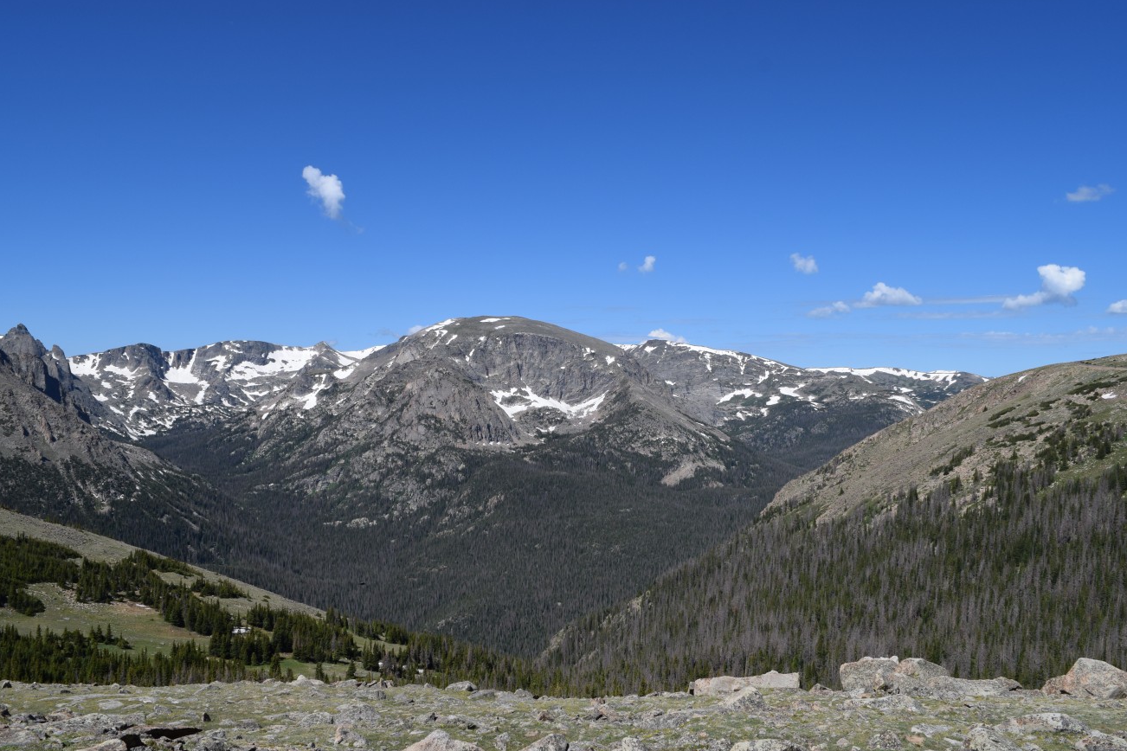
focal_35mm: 28
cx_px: 554
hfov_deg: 65.5
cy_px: 384
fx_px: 876
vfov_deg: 46.4
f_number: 10
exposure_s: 1/400
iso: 200
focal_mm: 18
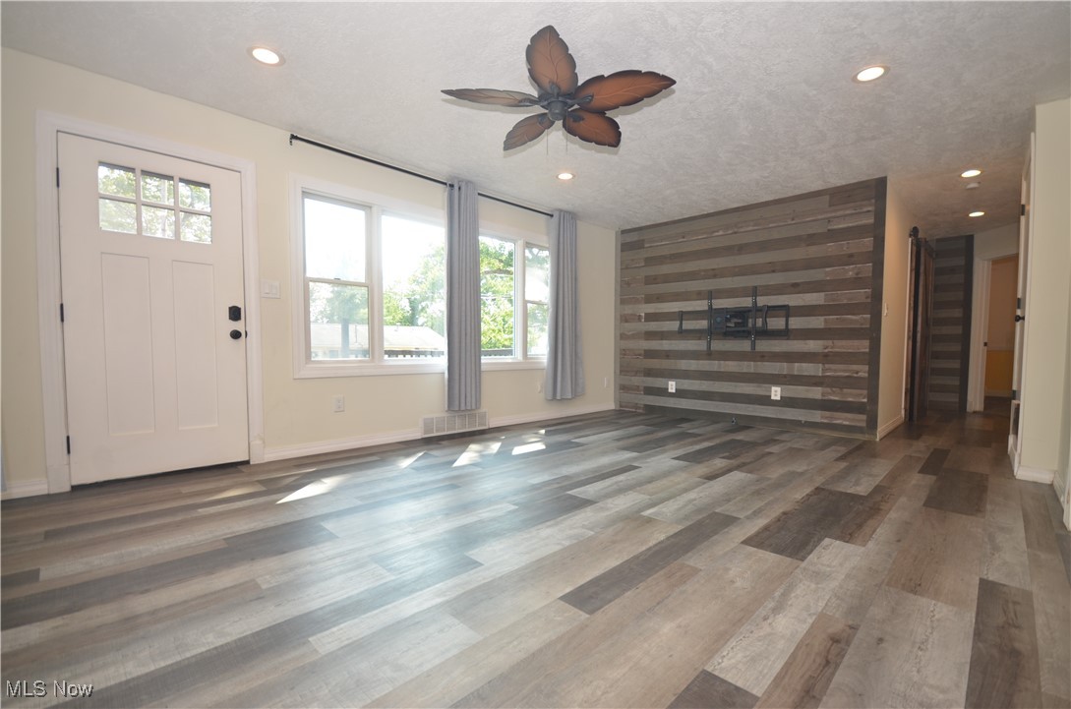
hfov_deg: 100.5
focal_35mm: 15
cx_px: 536
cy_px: 354
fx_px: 445
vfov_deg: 77.1
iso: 200
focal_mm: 10
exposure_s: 1/60
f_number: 4
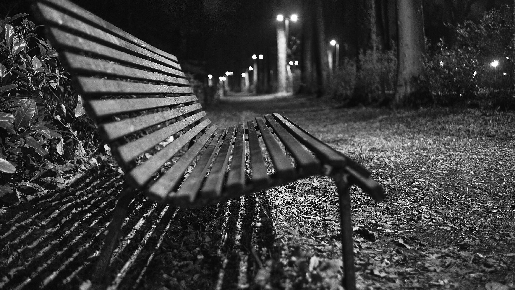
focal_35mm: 37
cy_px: 140
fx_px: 505
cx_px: 259
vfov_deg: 32.0
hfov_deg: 54.0
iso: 2500
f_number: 1.6
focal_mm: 23
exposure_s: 1/50
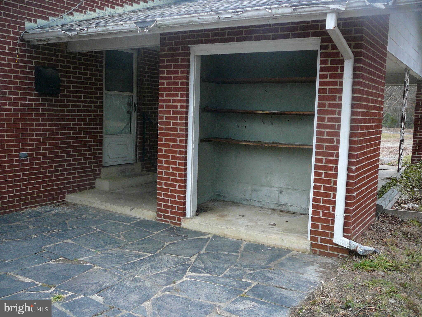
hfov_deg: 52.6
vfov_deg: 40.7
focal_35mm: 35
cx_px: 211
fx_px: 427
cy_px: 158
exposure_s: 1/60
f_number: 2.8
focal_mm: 5.2
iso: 100
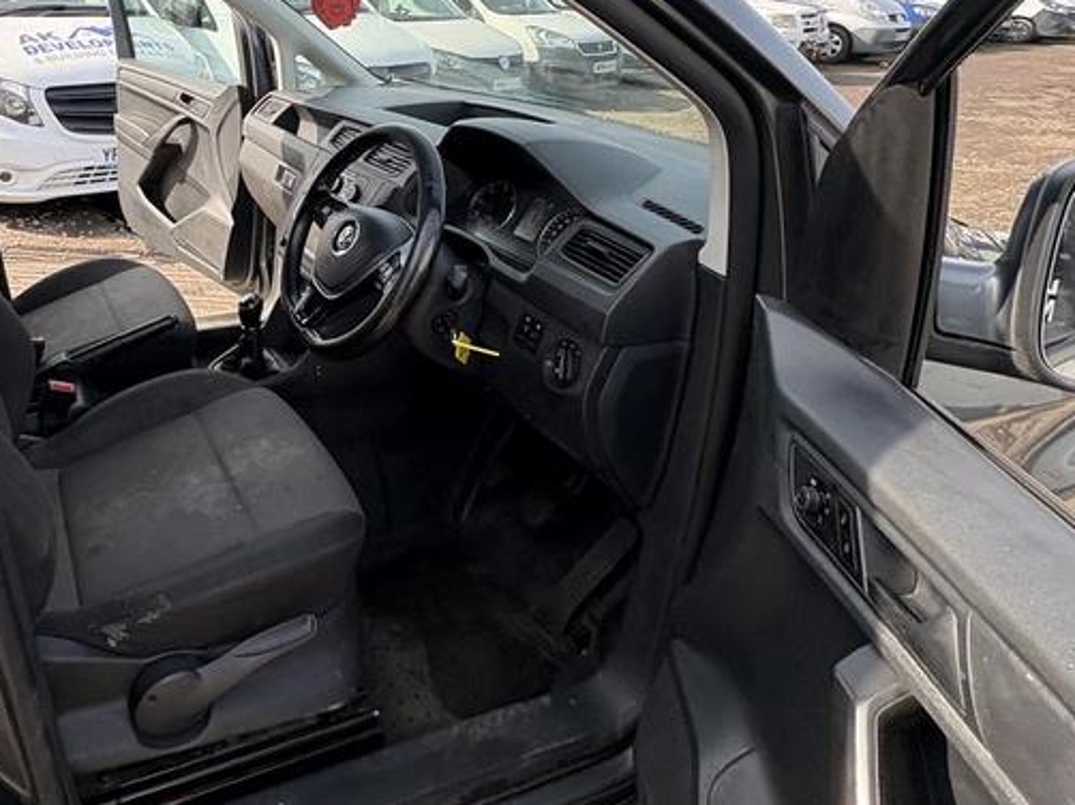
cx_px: 242
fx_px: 776
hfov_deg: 64.3
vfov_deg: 52.7
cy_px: 212
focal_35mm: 25
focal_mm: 2.22
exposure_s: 1/324
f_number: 2.2
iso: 50
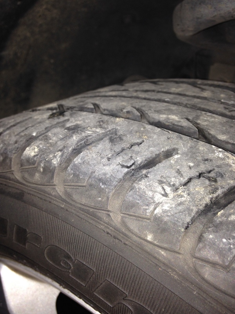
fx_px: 299
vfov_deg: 55.4
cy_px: 157
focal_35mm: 33
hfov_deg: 42.9
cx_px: 118
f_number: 2.4
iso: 50
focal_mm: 4.12
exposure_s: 1/28
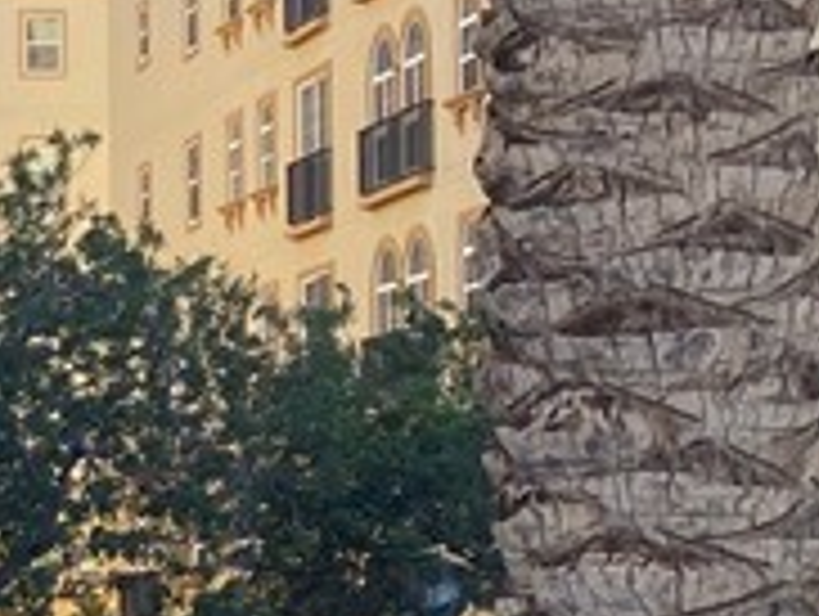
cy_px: 382
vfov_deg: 10.2
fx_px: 3459
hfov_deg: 11.7
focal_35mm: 146
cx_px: -981
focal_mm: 4.25
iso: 32
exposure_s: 1/724
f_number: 1.8
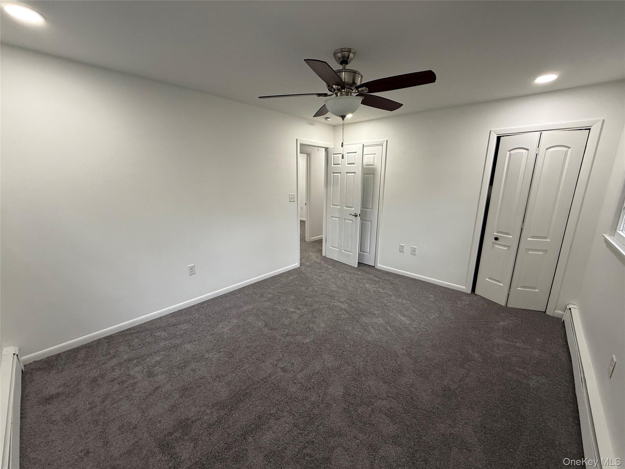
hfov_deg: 102.1
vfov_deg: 85.7
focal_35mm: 14
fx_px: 253
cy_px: 234
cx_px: 312
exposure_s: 1/120
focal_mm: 2.22
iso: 200
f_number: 2.2
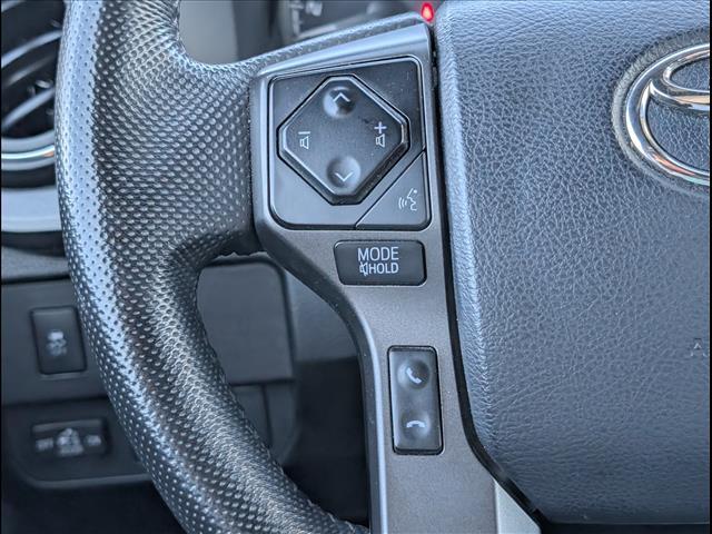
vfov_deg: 29.7
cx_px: 356
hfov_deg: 38.9
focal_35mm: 49
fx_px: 1008
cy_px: 267
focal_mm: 6.9
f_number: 1.68
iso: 454
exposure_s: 1/526
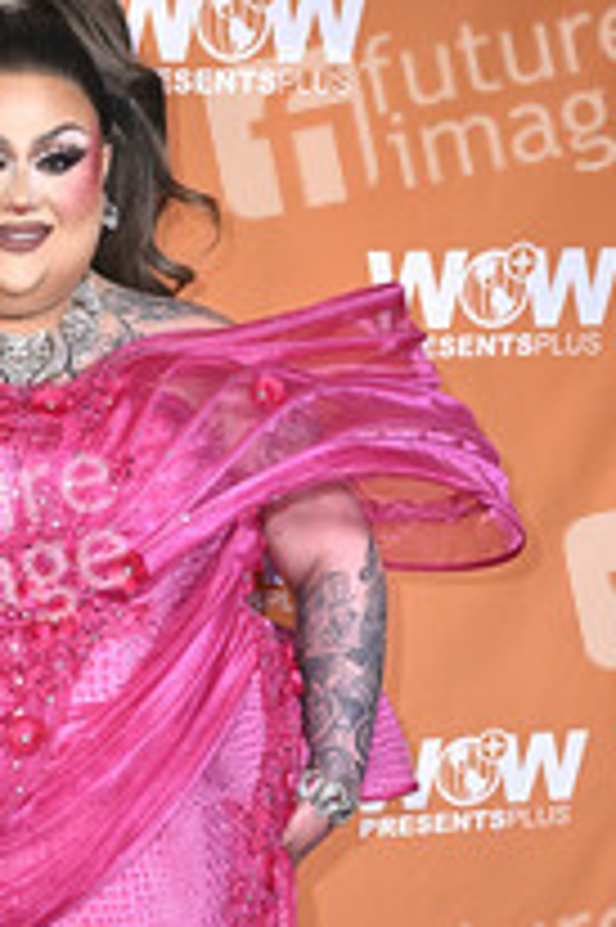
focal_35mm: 72
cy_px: 788
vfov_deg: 27.3
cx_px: 27
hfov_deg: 18.5
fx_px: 1851
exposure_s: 1/200
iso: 1600
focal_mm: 37
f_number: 7.1
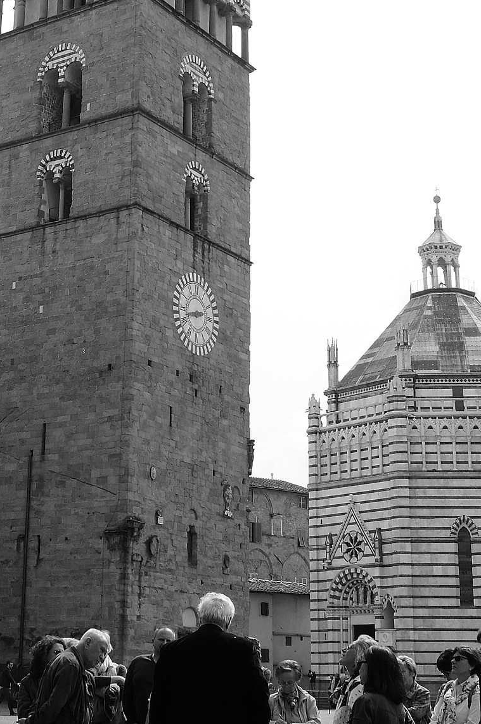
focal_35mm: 63
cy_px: 260
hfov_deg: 21.2
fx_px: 1266
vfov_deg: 31.7
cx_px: 93
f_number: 11
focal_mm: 20
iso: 200
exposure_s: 1/200
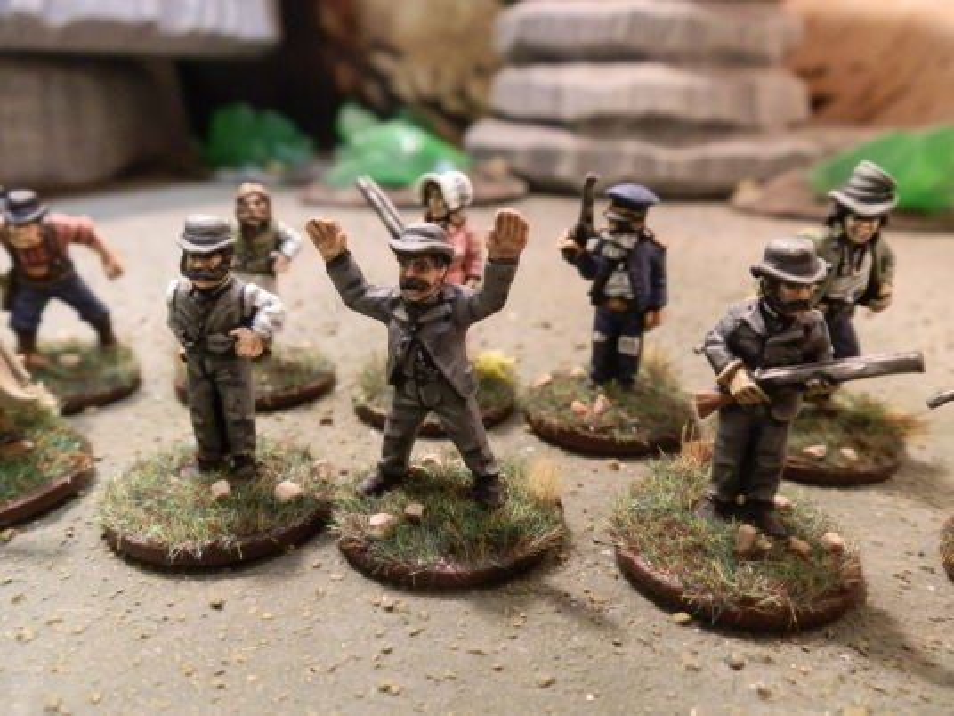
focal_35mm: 28
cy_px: 358
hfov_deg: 63.4
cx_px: 477
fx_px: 772
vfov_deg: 49.7
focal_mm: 5
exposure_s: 1/30
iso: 400
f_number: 3.1
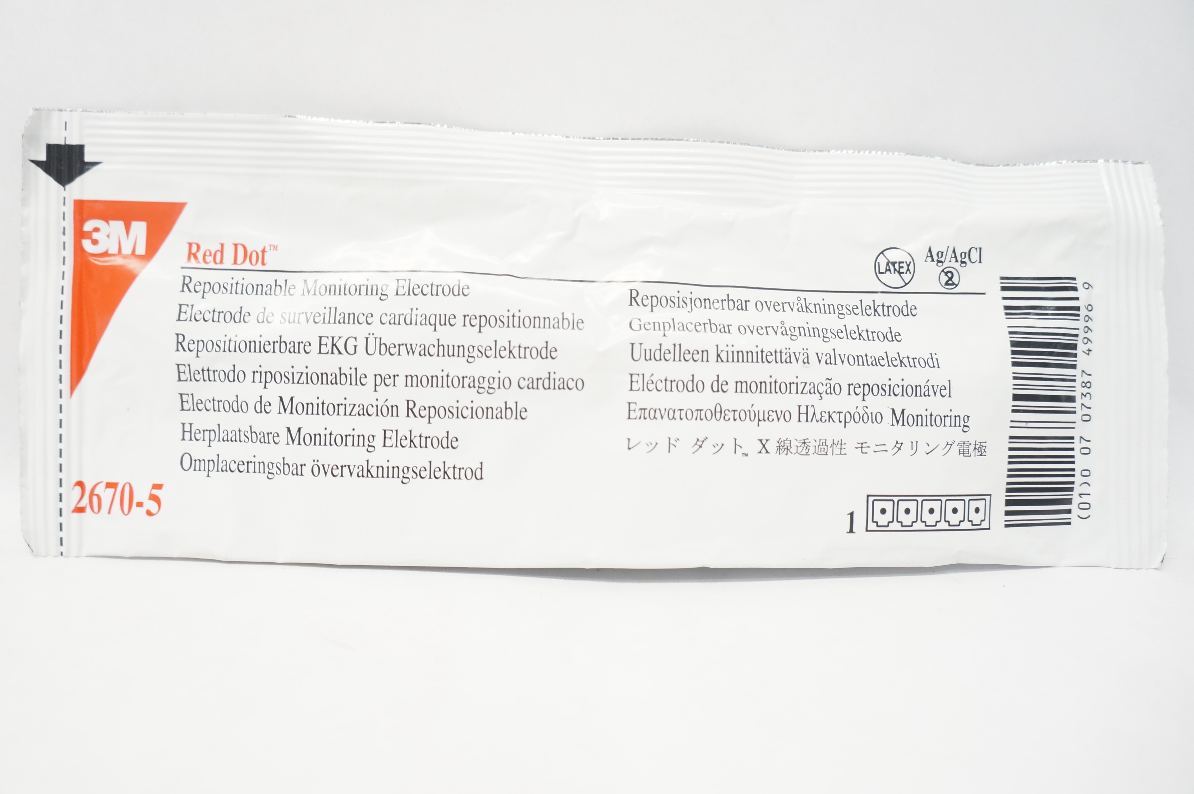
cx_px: 597
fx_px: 895
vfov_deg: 47.8
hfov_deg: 67.4
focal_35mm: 27
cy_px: 397
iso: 800
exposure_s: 1/80
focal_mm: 18
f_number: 5
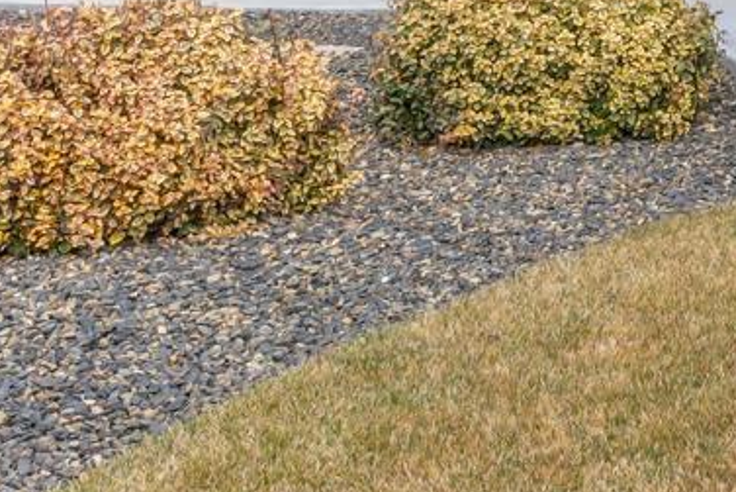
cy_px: -366
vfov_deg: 13.4
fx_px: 1902
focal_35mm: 93
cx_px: 1402
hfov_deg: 17.1
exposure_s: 1/125
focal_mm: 14
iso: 100
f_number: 9
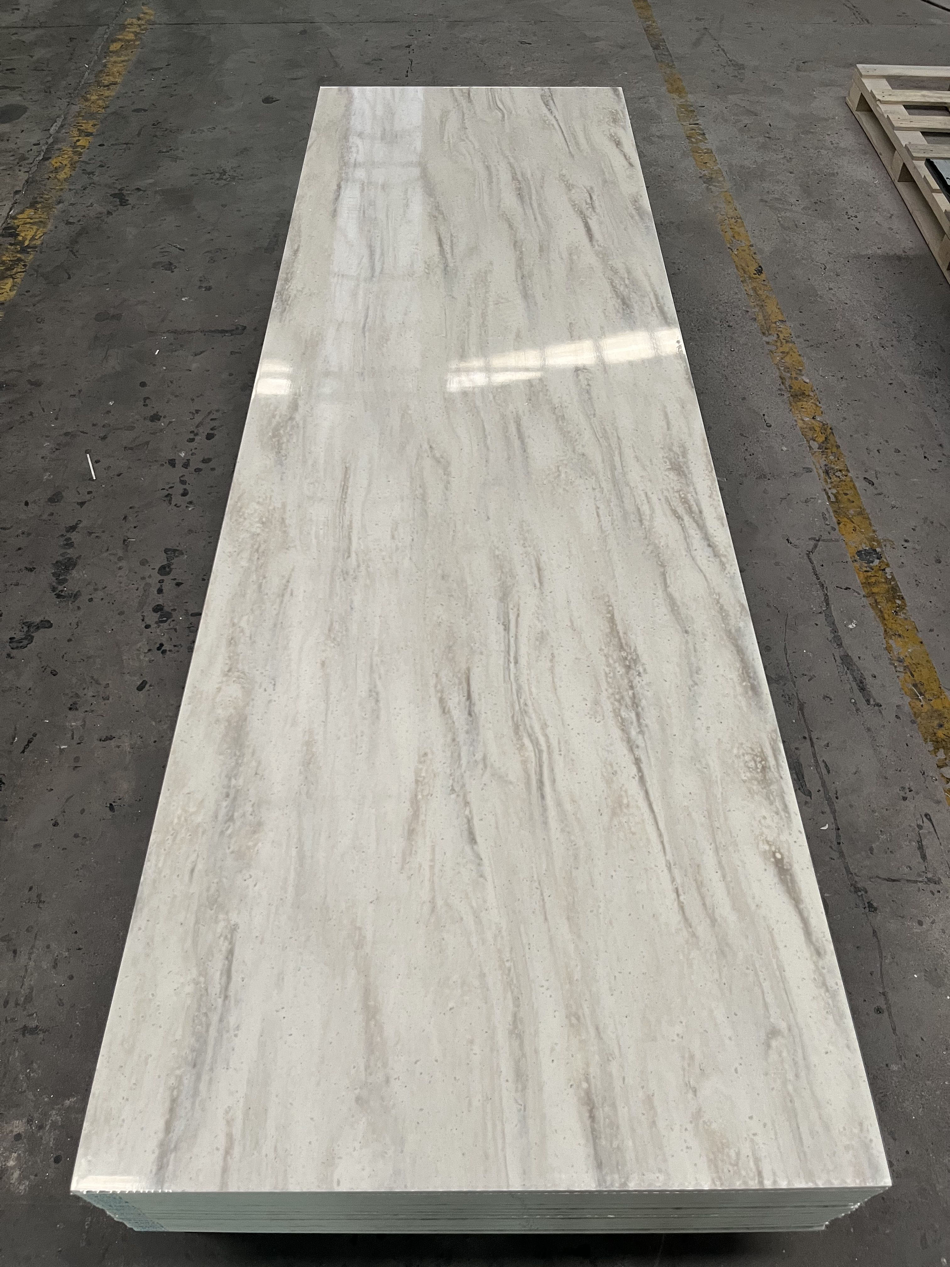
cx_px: 475
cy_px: 634
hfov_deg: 53.1
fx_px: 951
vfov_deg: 67.3
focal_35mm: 26
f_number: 1.6
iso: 125
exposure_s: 1/61
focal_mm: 5.1
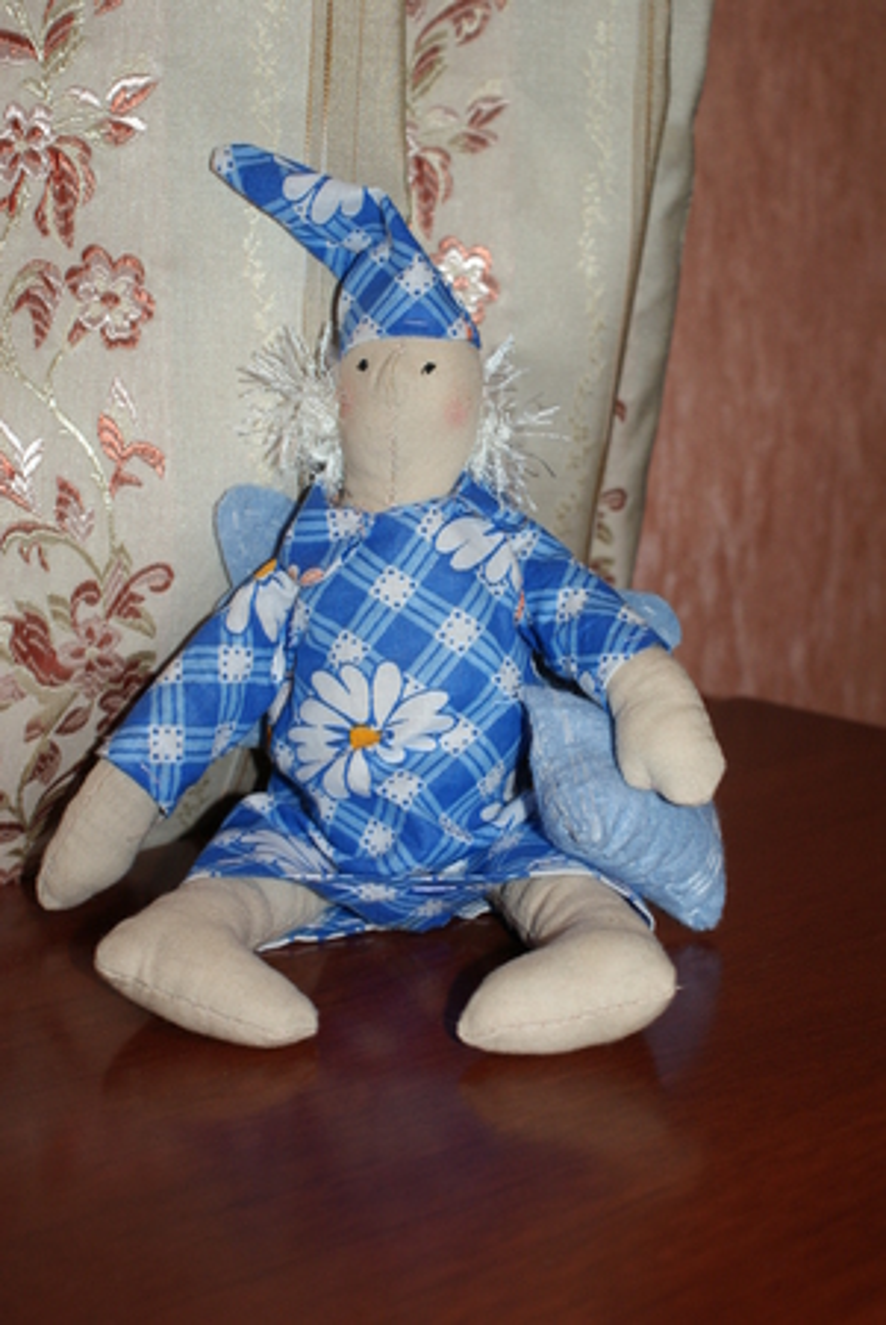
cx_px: 443
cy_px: 662
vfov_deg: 37.8
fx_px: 1934
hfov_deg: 25.8
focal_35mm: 52
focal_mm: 35
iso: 400
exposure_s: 1/60
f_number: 5.6
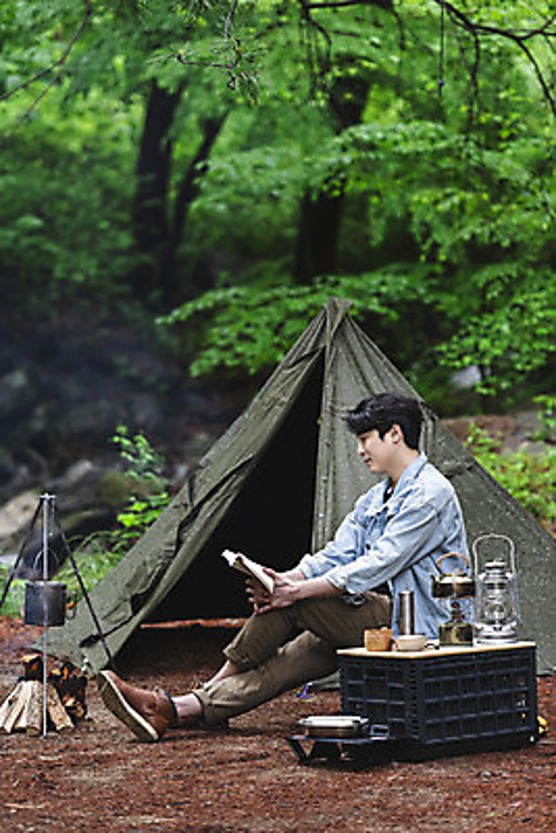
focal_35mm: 145
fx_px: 3356
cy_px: 416
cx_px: 278
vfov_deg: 14.1
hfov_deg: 9.5
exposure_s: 1/320
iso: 800
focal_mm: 145
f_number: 2.8
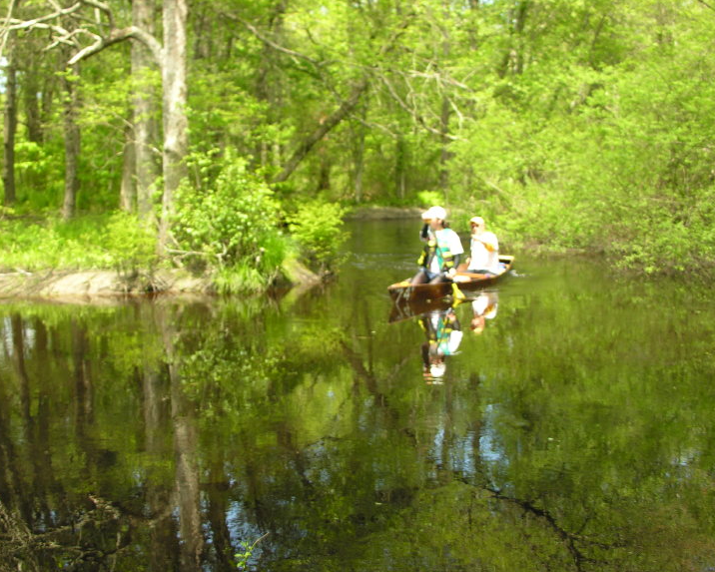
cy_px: 327
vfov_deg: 35.6
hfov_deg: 43.7
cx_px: 300
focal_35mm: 42
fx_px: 889
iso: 50
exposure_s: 1/125
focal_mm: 8.9
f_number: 2.8
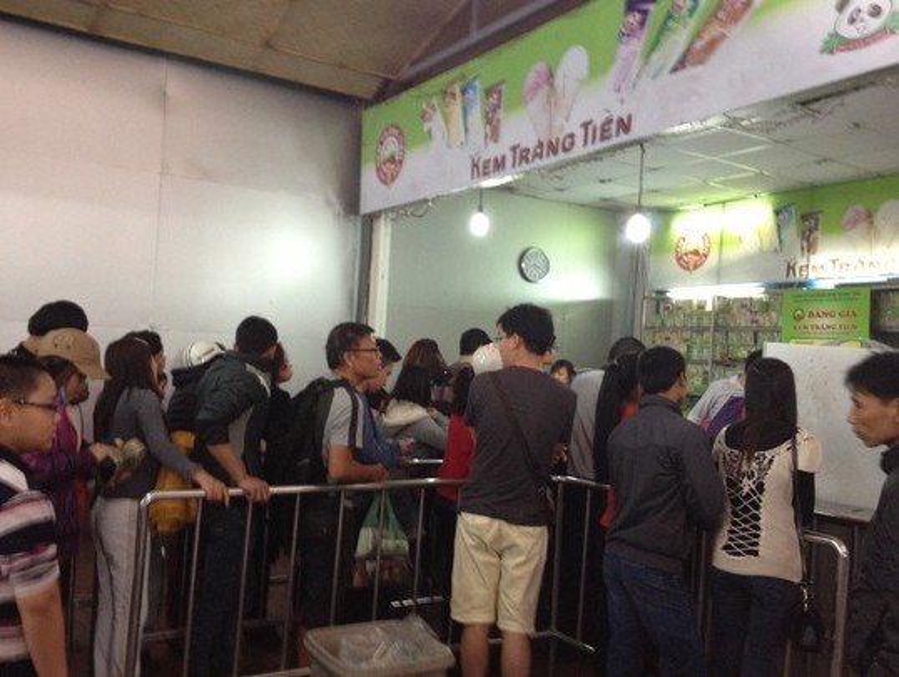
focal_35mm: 35
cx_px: 450
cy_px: 338
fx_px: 910
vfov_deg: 40.8
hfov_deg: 52.6
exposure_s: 1/20
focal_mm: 4.28
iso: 250
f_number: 2.4
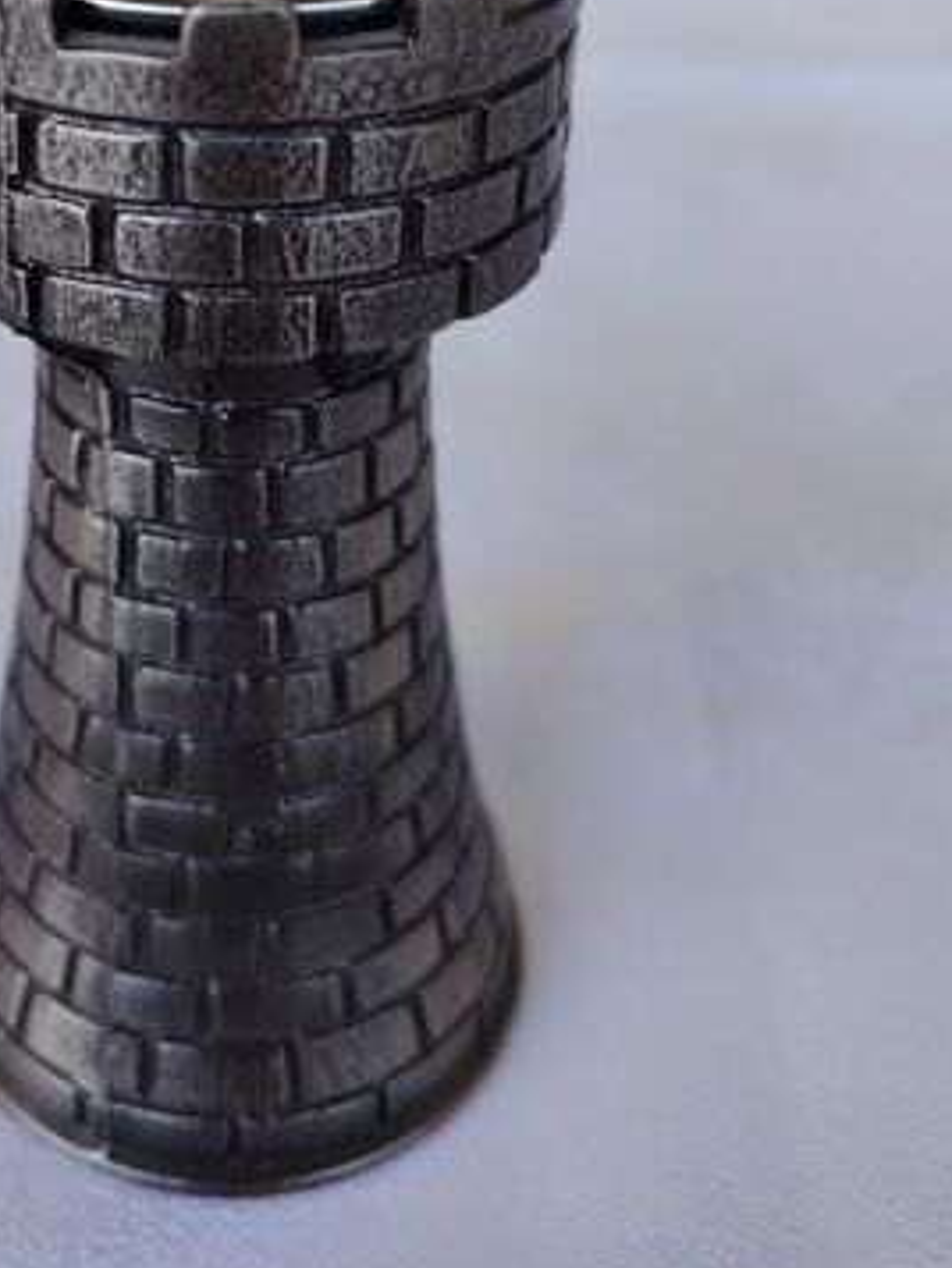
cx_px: 227
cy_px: 170
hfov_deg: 32.9
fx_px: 1576
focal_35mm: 43
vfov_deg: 41.0
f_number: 1.75
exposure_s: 1/205
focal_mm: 5.25
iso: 100
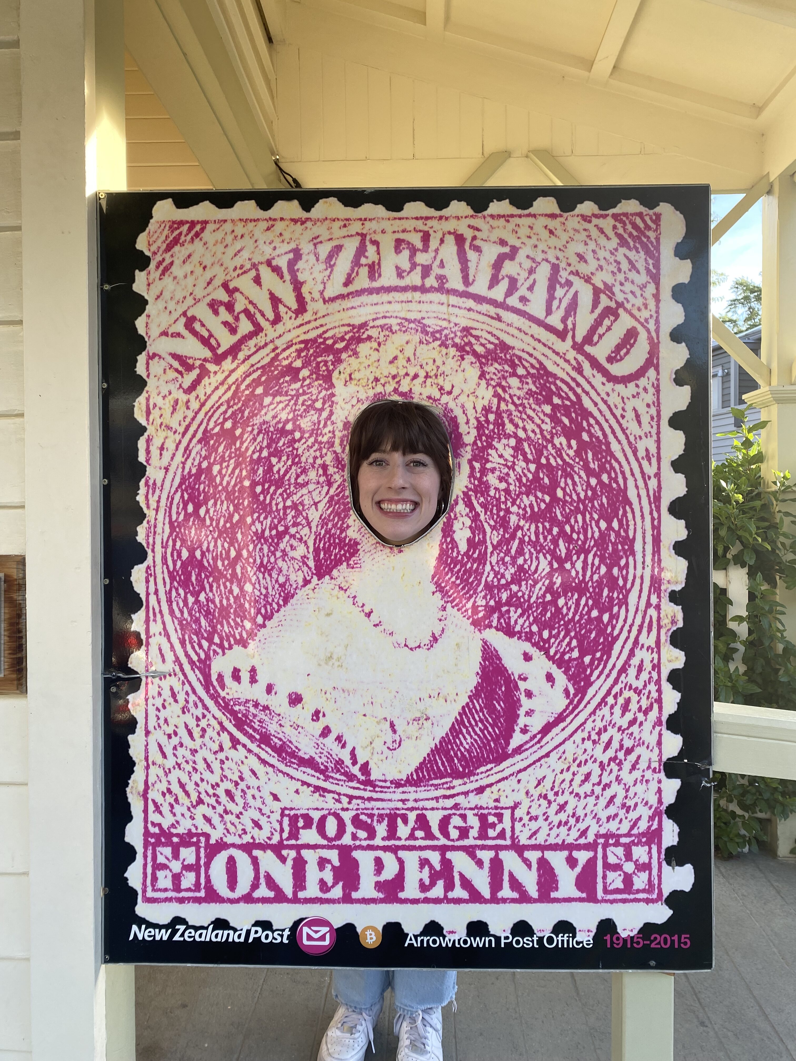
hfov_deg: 53.1
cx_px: 398
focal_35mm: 26
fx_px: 797
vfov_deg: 67.3
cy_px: 530
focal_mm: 4.25
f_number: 1.8
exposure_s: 1/166
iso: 32
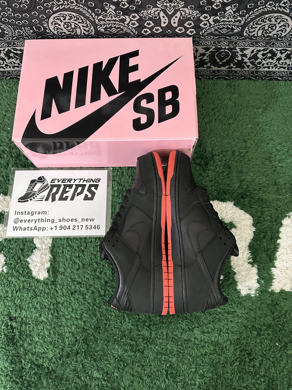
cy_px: 195
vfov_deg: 71.6
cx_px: 146
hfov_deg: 56.8
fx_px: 270
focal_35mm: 24
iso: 640
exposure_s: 1/50
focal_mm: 6.86
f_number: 1.78
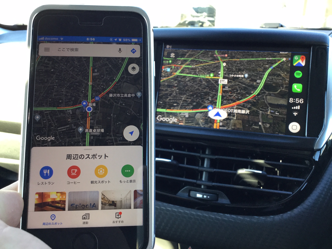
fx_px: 297
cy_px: 124
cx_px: 166
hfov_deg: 58.4
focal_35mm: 31
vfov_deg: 45.4
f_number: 2.4
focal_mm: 3.3
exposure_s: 1/30
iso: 25
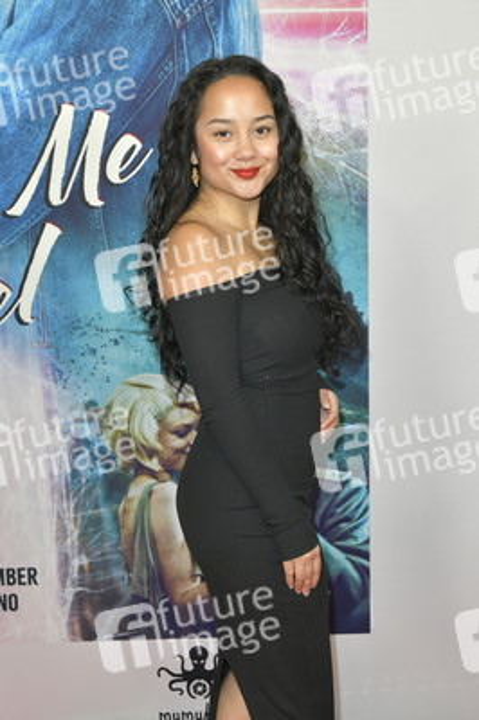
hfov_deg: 21.9
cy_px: 360
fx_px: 1239
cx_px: 240
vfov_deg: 32.4
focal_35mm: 62
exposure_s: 1/250
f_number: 9
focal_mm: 62
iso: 1600
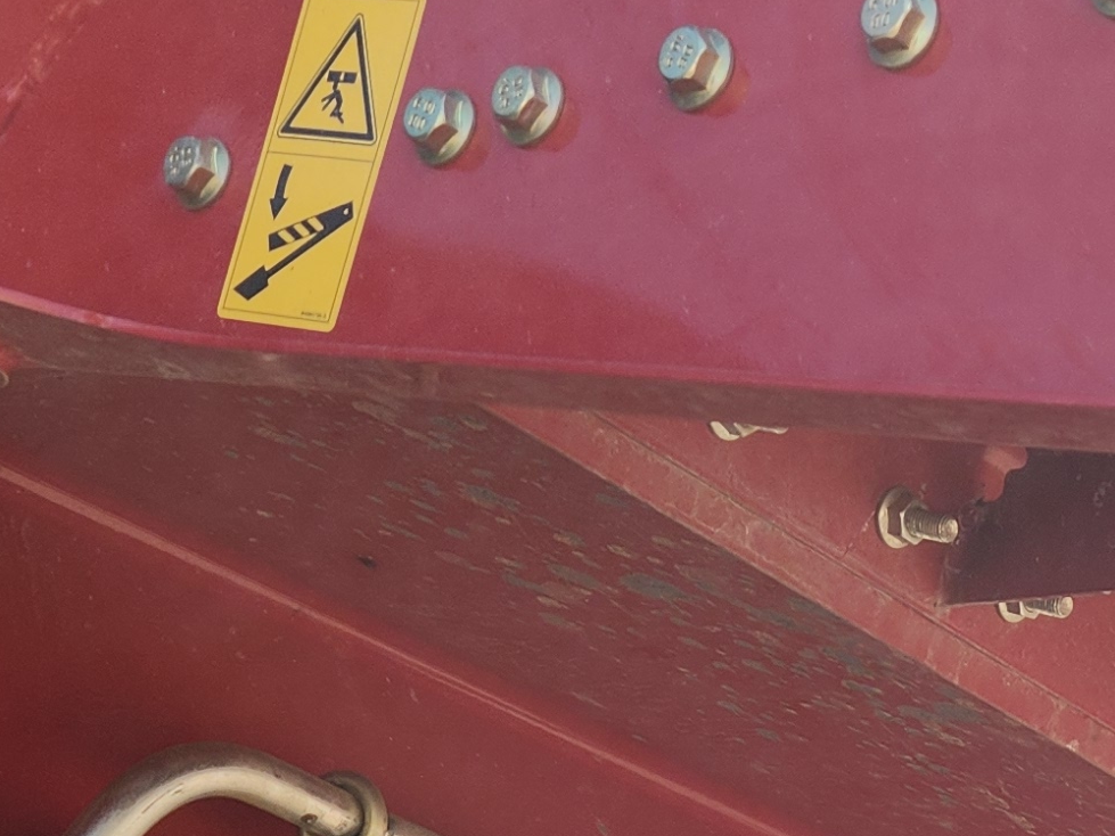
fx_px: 3027
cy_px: 1514
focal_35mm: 94
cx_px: 1353
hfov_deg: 19.6
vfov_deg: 13.9
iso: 20
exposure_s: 1/451
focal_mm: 5.4
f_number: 1.8
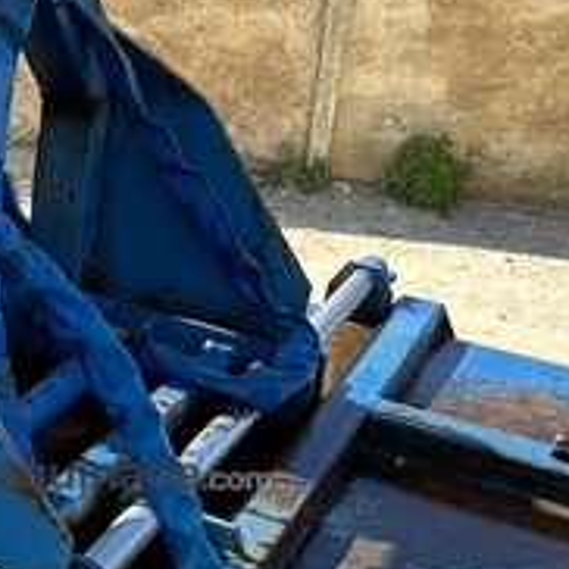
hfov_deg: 25.9
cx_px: 39
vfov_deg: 26.3
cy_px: 472
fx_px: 1190
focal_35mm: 64
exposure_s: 1/822
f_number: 1.78
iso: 80
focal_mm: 6.86
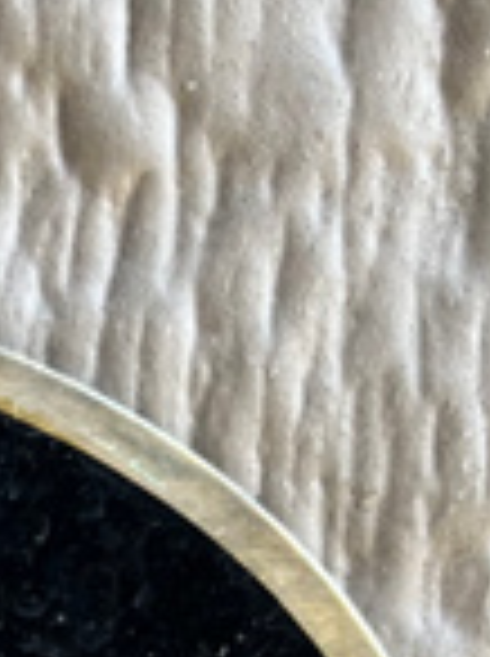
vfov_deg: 13.6
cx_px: -512
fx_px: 2593
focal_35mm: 137
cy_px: 968
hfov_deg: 10.0
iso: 125
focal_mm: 5.1
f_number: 1.6
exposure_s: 1/121
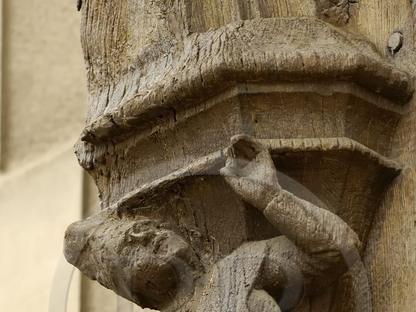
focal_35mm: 586
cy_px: 320
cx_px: 209
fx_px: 7041
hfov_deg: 3.4
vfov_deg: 2.5
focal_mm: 200
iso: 100
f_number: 4.5
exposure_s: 1/160
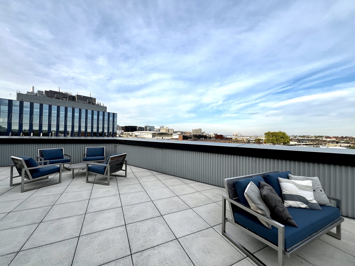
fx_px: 133
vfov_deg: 89.9
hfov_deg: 106.2
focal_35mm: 13
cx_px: 178
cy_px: 133
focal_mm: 1.57
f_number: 1.8
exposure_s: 1/582
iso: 32
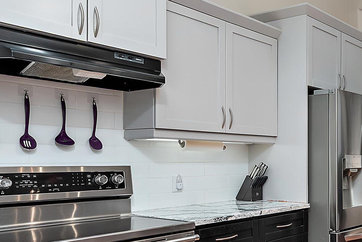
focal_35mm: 40
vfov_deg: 33.2
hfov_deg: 38.0
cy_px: 160
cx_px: 420
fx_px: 402
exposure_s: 1/6
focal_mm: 16
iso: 640
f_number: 8
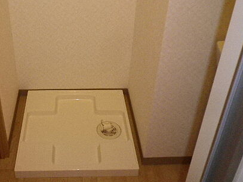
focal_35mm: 44
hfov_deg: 42.2
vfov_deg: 32.4
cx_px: 76
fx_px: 309
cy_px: 50
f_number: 3.5
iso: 800
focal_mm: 5.05
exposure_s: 1/100
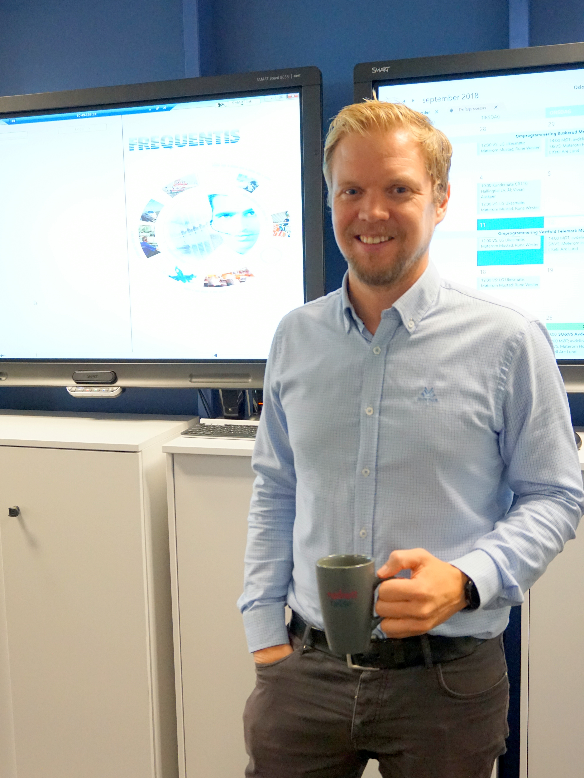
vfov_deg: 51.4
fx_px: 810
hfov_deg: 39.7
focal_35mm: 36
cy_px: 383
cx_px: 290
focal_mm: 22
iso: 2500
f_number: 4
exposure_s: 1/160
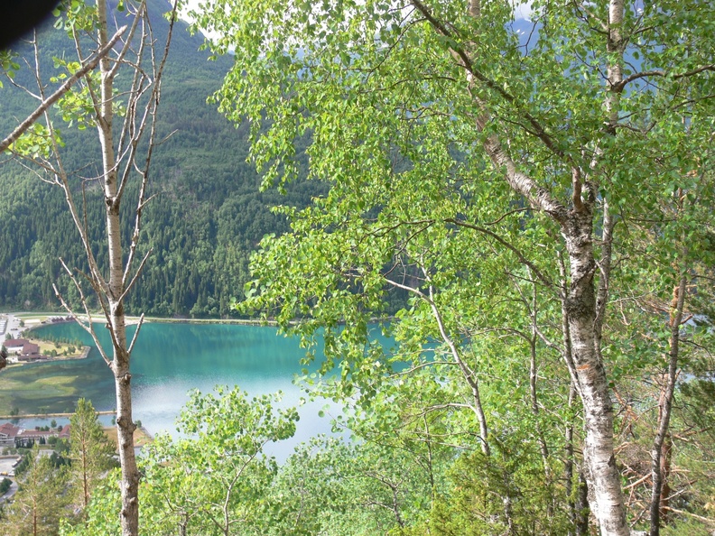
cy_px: 268
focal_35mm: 43
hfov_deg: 43.9
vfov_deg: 33.6
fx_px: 888
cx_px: 358
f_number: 4
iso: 80
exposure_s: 1/50
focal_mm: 9.2
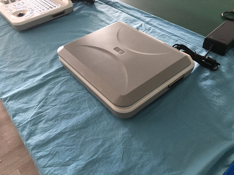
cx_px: 117
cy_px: 88
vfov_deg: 48.2
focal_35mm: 29
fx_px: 196
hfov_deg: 61.7
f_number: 2.2
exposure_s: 1/17
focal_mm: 4.15
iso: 200
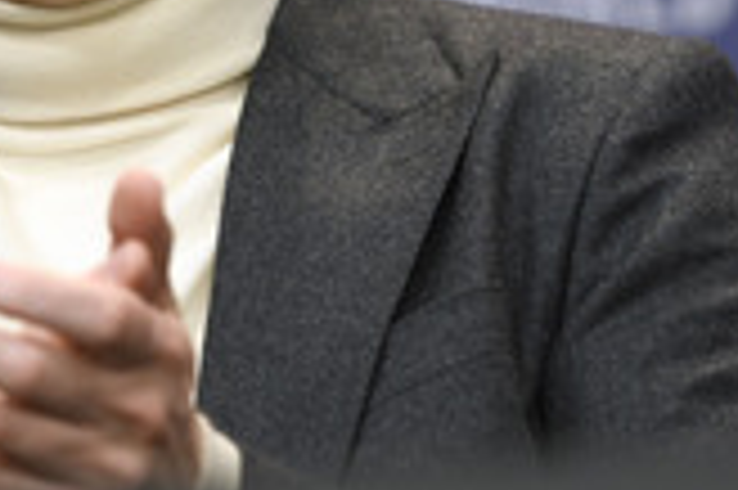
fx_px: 7598
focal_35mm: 371
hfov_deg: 5.5
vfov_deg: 3.7
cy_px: -81
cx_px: -20
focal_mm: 135
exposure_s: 1/320
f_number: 4
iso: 1250
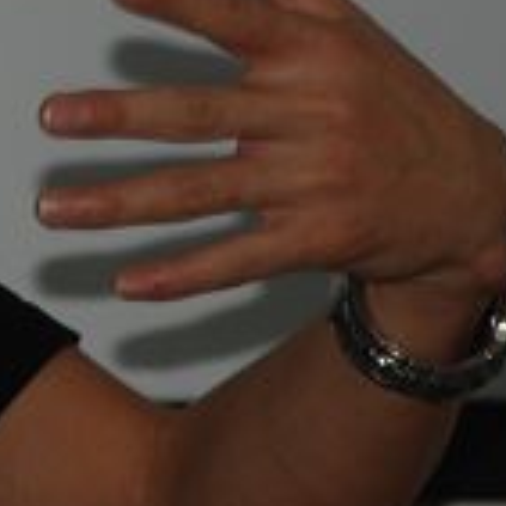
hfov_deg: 2.3
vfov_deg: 2.3
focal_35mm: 762
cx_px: -650
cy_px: -117
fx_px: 12609
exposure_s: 1/125
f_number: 5.6
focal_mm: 105
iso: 200
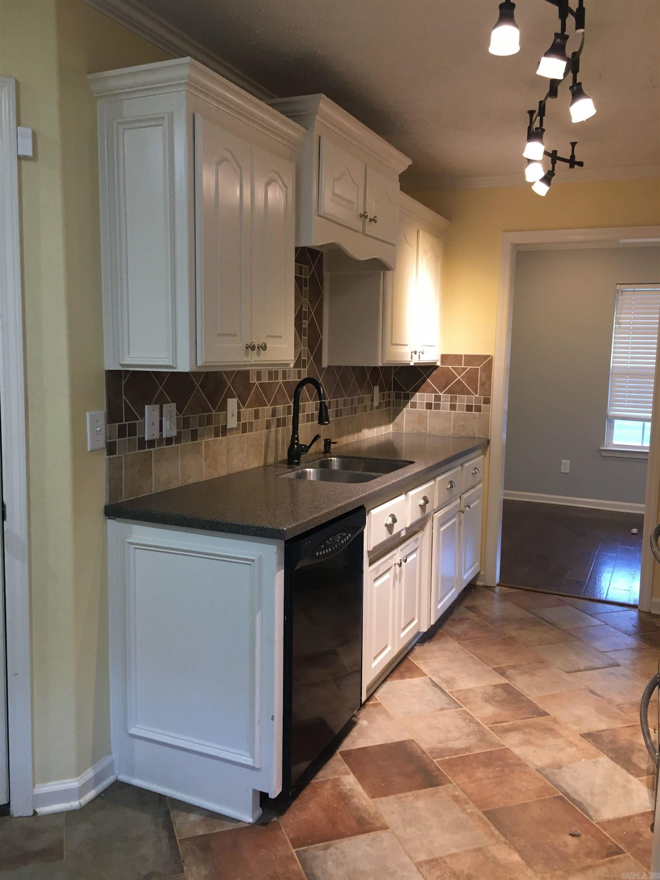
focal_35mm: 29
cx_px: 330
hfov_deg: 48.2
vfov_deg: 61.7
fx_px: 737
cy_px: 440
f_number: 2.2
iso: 80
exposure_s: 1/30
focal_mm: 4.15
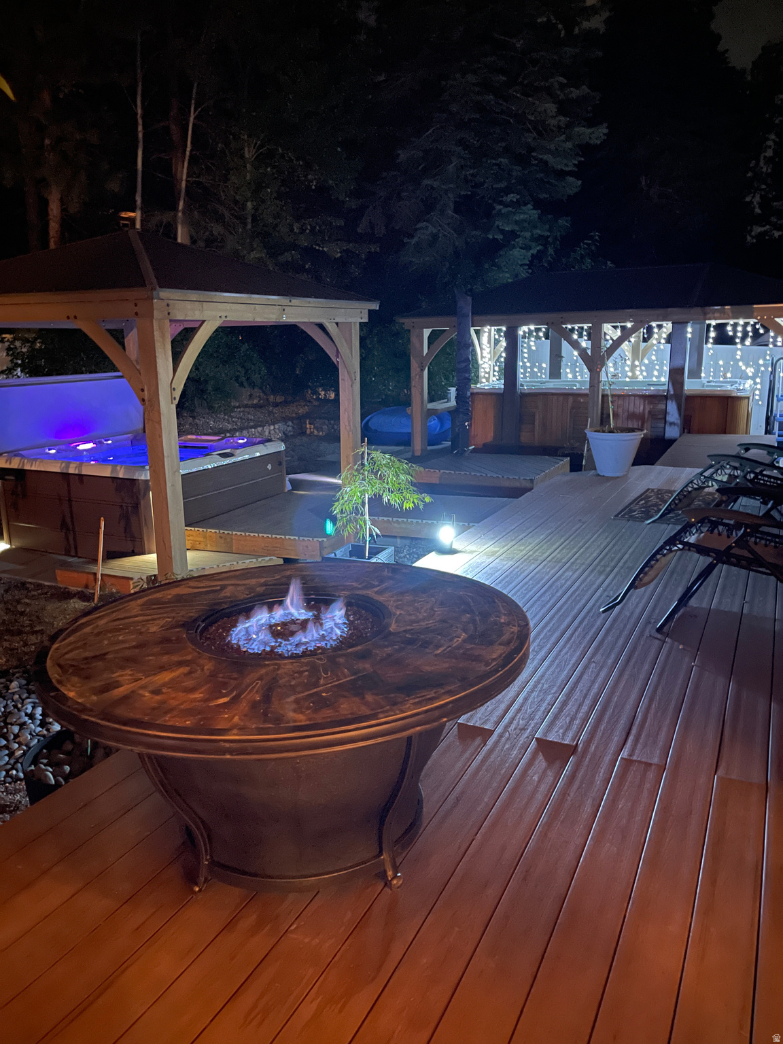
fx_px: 754
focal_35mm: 25
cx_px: 392
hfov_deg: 54.9
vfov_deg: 69.4
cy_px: 522
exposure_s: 1/5
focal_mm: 5.1
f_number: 1.6
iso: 2000
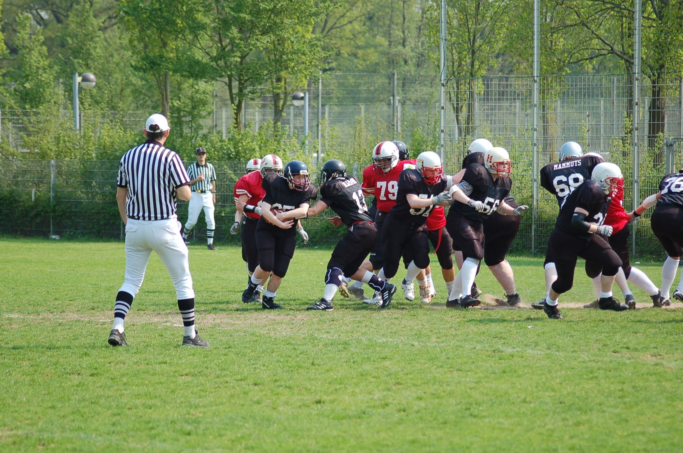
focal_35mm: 180
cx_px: 342
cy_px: 226
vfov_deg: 7.6
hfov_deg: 11.4
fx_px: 3409
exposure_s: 1/1000
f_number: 4.2
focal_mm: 120
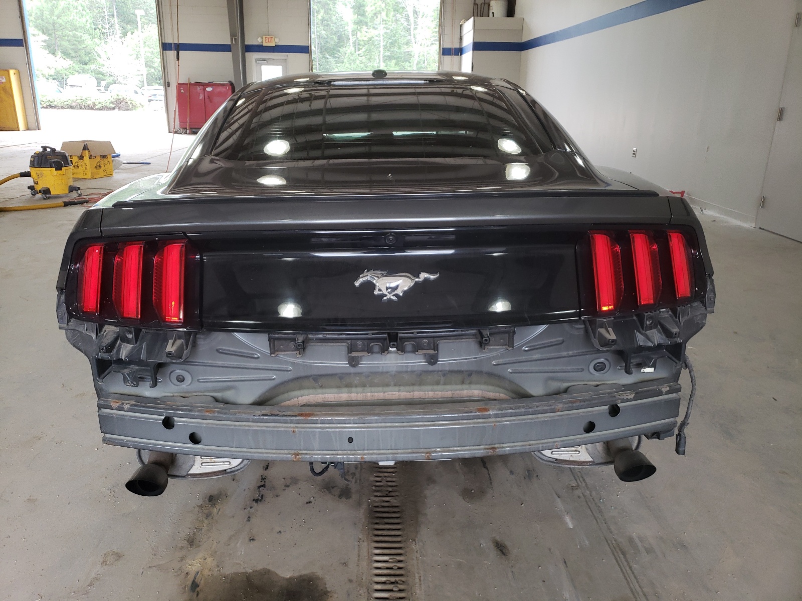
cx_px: 401
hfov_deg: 67.3
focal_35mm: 26
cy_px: 300
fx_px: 602
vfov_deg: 53.1
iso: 74
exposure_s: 1/120
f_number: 1.5
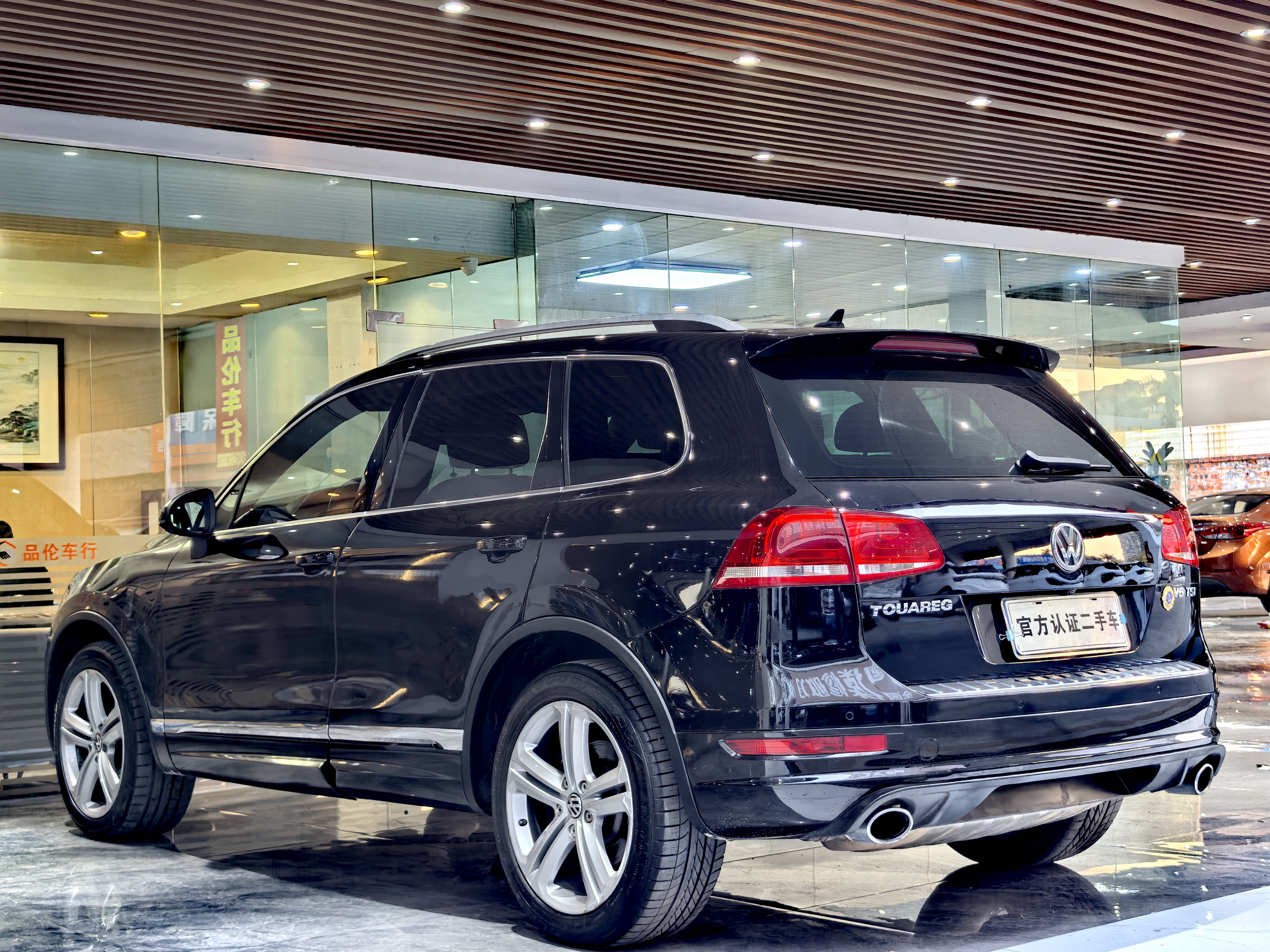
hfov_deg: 35.5
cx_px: 635
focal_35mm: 54
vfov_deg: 27.0
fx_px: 1981
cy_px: 476
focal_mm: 6.98
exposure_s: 1/335
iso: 160
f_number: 1.4
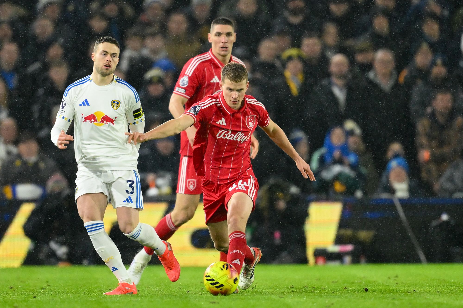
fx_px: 7712
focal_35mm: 600
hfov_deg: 3.4
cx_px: 232
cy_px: 154
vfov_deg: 2.3
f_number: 2.8
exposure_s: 1/2000
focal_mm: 400
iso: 3200
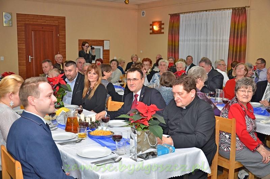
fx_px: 314
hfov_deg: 46.5
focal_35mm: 42
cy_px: 90
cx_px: 135
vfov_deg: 31.8
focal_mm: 28
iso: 800
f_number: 4
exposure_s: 1/125
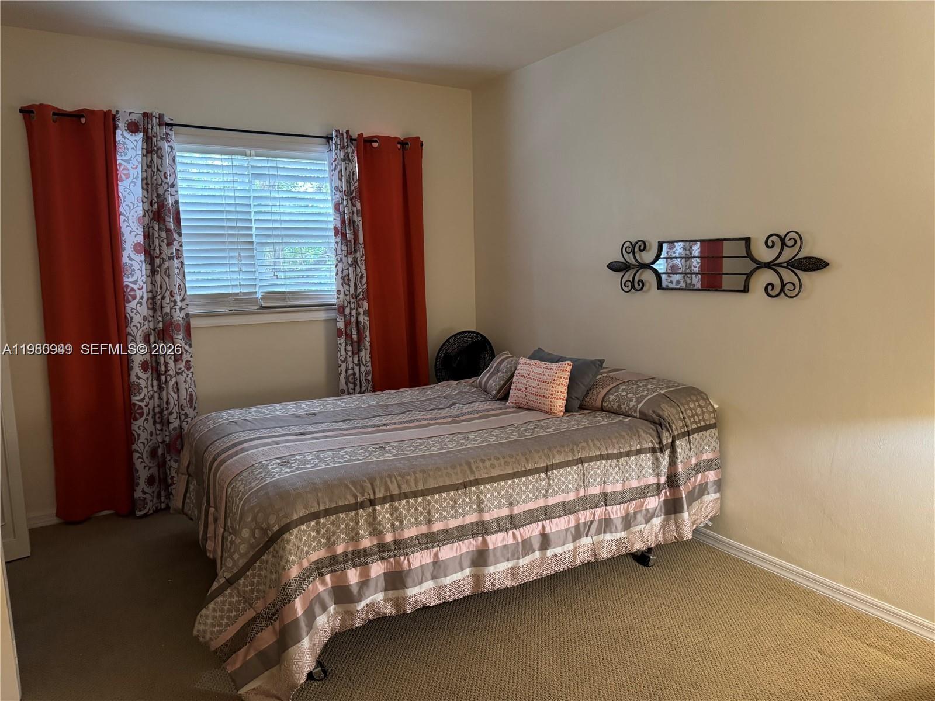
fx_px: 648
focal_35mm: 24
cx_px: 468
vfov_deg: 56.8
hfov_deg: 71.6
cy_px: 350
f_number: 1.78
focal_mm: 6.76
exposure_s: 1/60
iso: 500
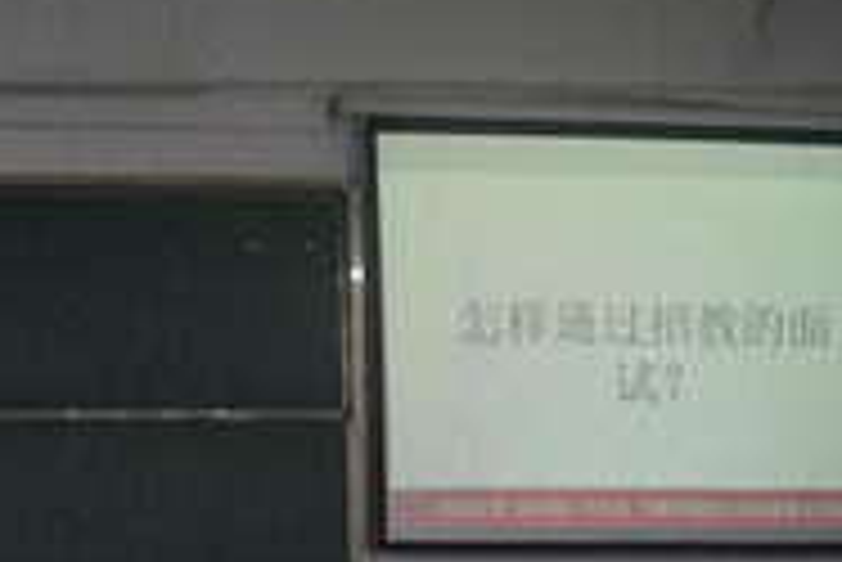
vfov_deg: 18.7
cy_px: 497
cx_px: -189
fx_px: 1685
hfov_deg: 25.1
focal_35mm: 72
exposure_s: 1/15
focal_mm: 18
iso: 450
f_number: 3.5
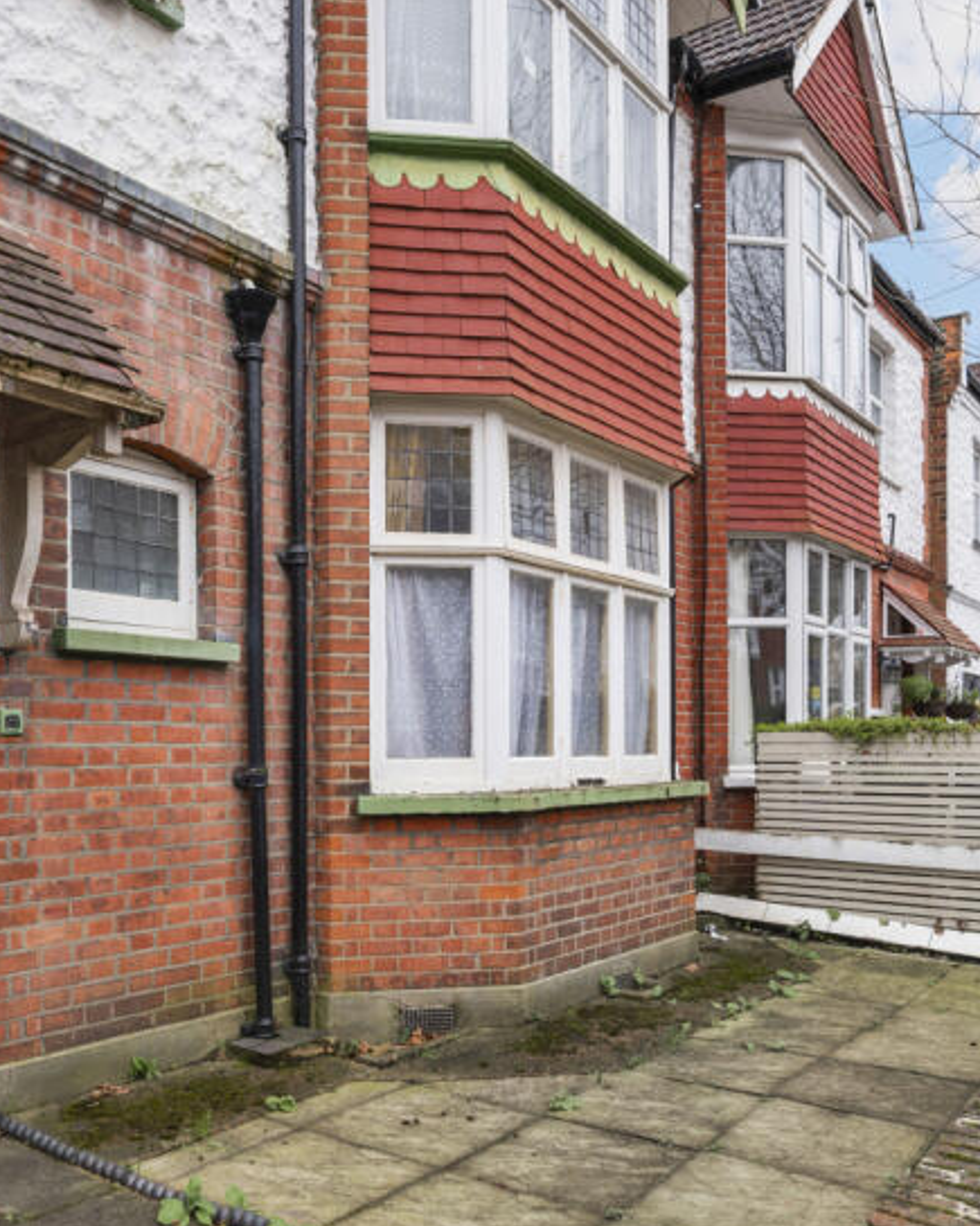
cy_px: 743
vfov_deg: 58.3
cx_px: 496
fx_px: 1088
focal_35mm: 30
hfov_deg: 48.5
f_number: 8
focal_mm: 17
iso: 400
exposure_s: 1/100
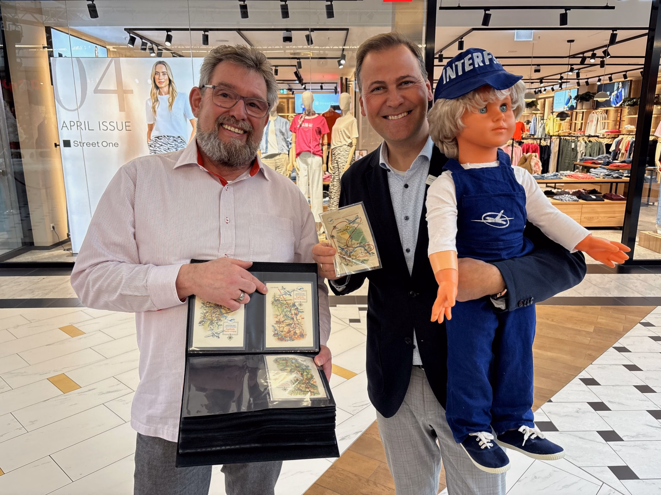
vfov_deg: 53.1
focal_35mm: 26
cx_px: 330
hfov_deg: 67.3
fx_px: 496
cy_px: 248
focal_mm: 5.96
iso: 100
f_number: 1.6
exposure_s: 1/100
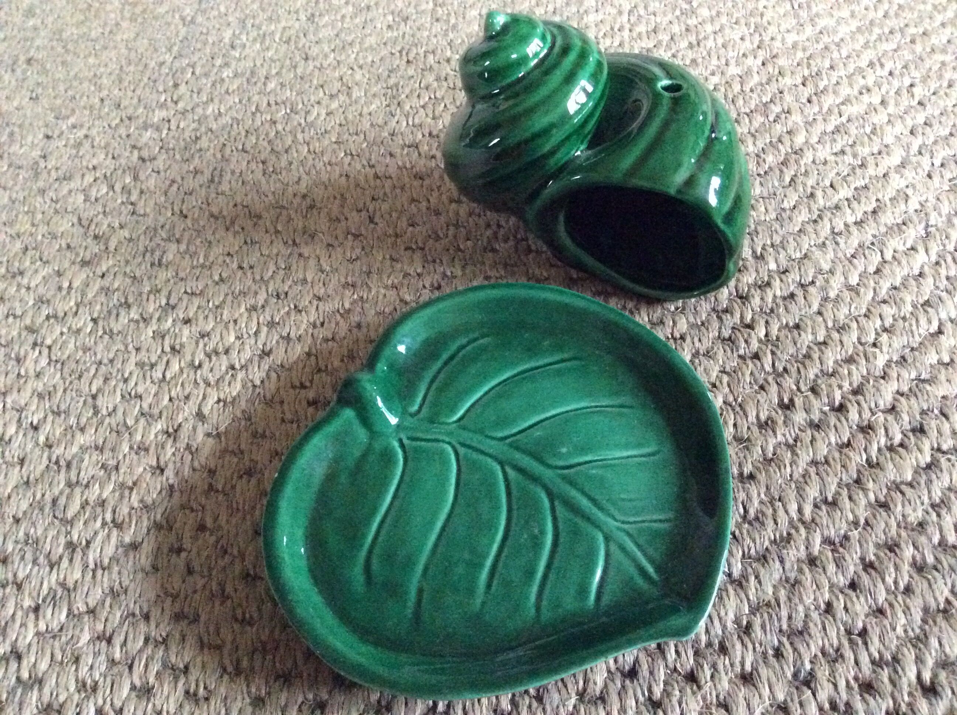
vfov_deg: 44.1
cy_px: 358
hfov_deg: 56.9
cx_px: 478
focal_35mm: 32
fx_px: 883
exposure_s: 1/17
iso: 800
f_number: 2.4
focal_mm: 3.3
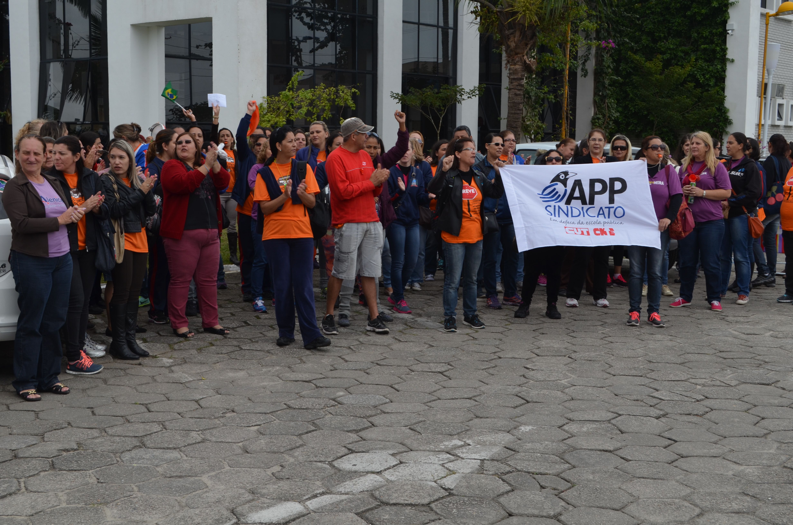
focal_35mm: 51
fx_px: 1121
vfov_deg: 26.4
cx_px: 396
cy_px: 262
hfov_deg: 39.0
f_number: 7.1
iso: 200
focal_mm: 34
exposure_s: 1/200
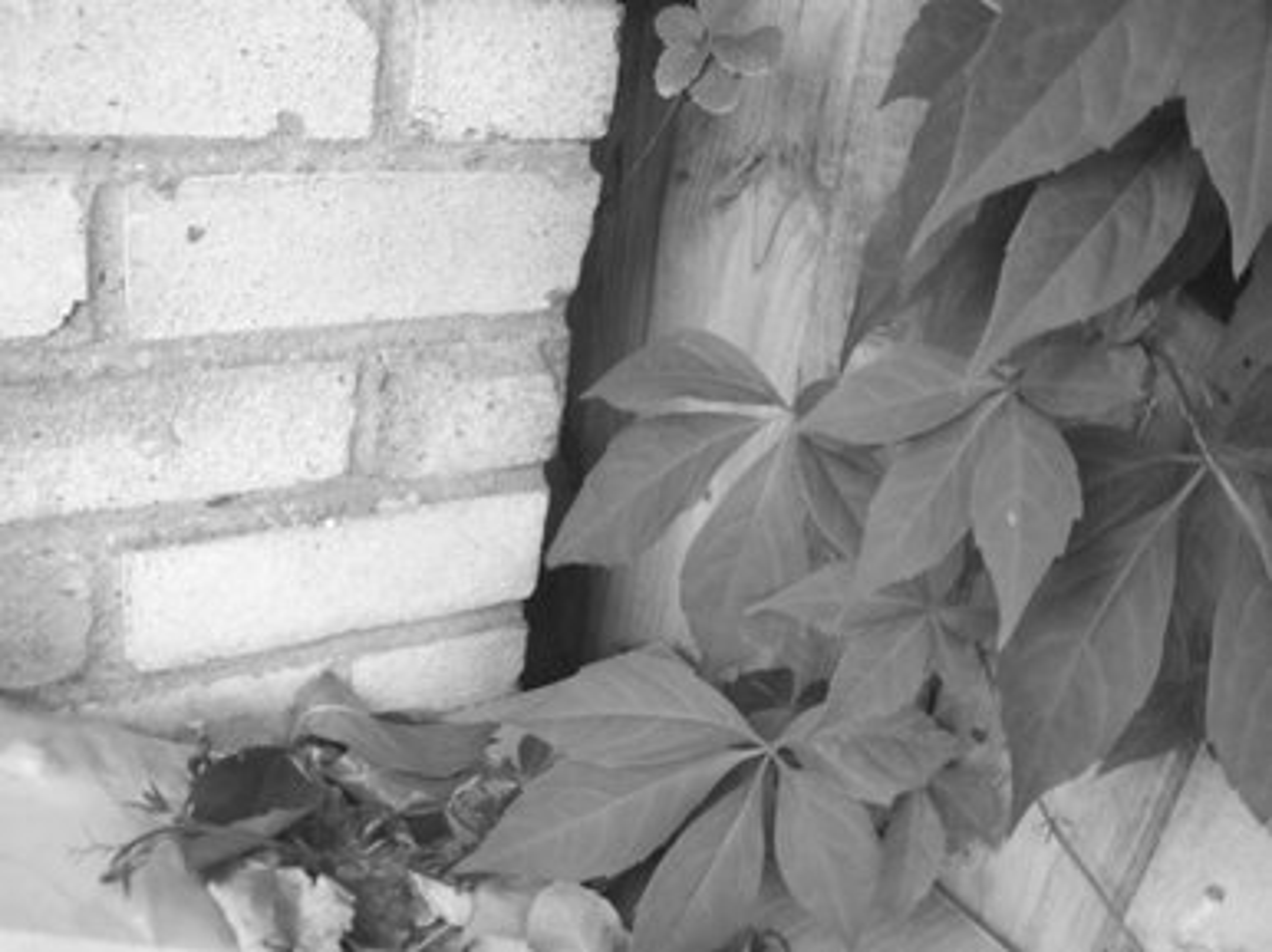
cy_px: 476
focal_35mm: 34
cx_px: 636
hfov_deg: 54.0
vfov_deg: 41.8
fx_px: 1249
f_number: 2.9
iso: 160
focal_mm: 5.7
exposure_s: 1/30
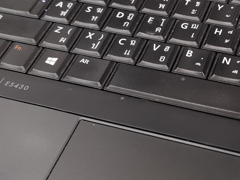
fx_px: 430
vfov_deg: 23.6
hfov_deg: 30.2
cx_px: 204
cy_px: 108
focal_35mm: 62
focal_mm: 3.95
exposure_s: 1/33.3
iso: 320
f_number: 1.8
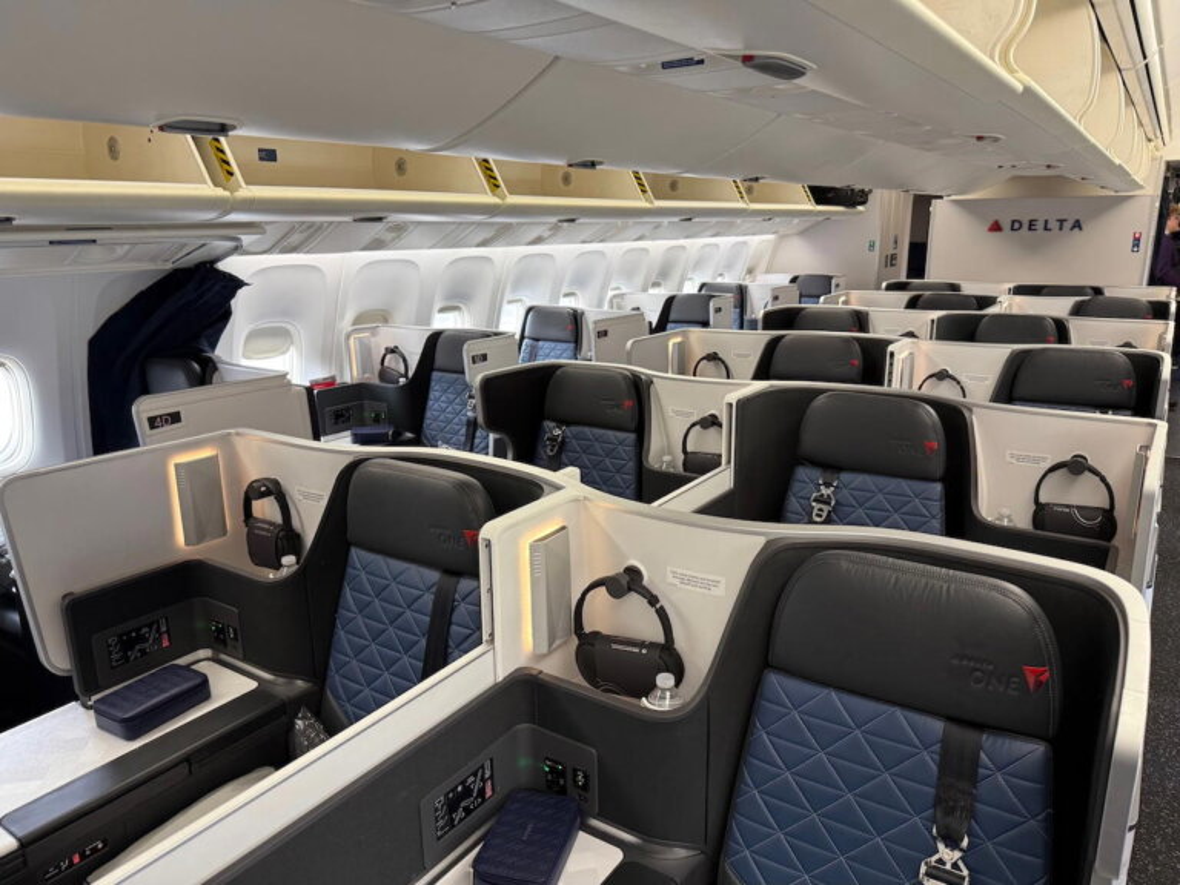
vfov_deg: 56.8
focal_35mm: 24
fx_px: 818
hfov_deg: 71.6
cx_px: 590
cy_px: 442
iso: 200
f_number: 1.78
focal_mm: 6.76
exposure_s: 1/71
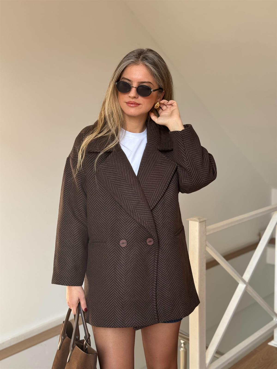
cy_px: 184
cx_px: 138
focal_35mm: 48
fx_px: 512
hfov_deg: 30.3
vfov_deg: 39.7
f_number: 1.78
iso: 50
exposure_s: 1/166
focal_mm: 6.76
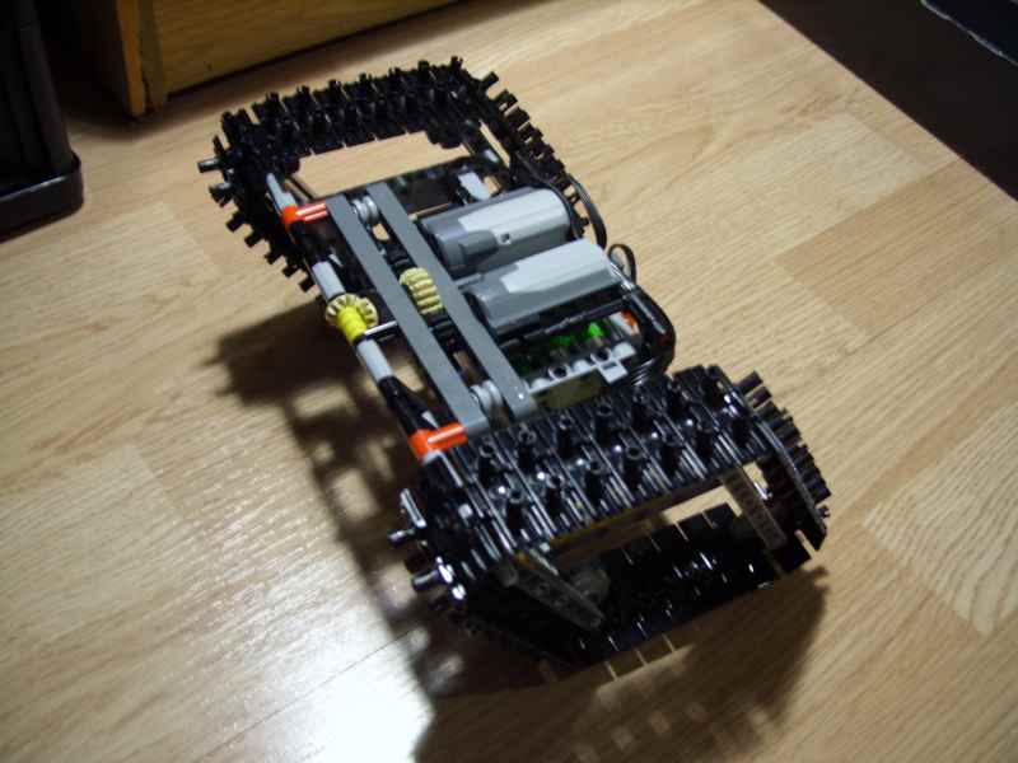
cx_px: 509
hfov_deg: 49.0
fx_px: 1118
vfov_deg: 37.7
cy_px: 382
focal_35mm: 38
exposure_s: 1/2.5
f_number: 2.8
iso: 50
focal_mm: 7.8
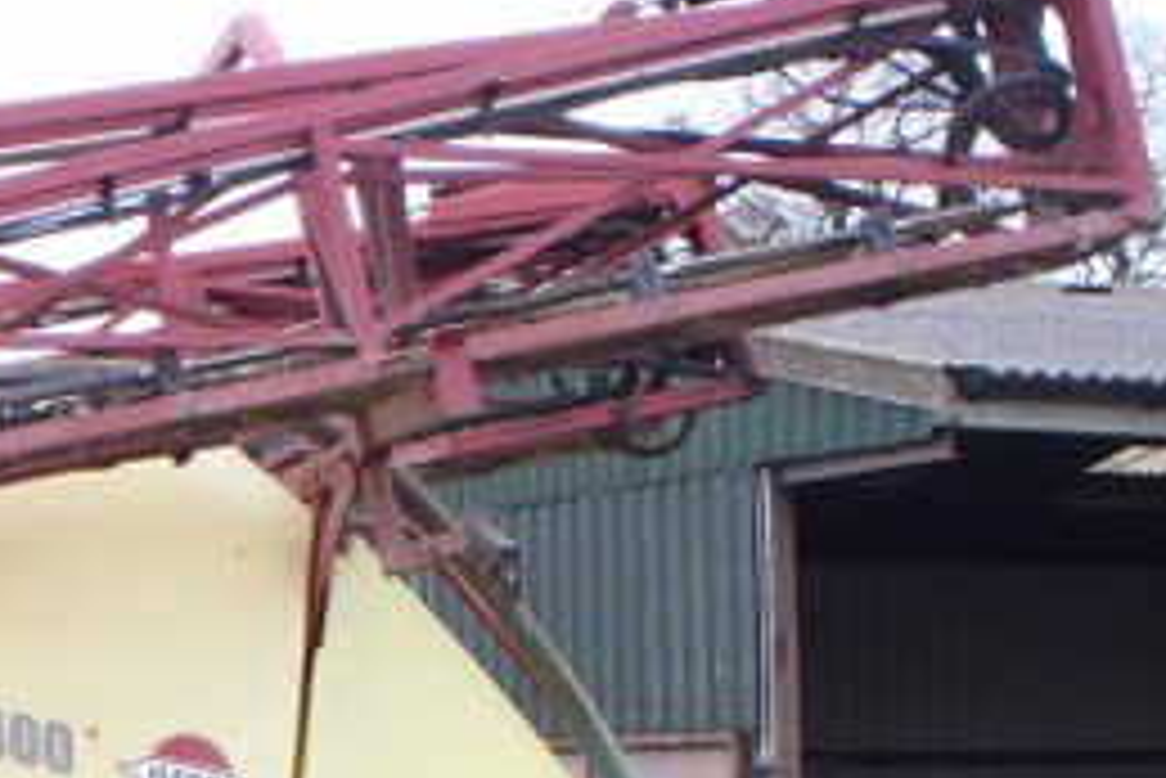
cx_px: -329
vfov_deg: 15.0
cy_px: 738
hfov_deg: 20.7
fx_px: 2917
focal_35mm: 90
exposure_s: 1/30
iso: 100
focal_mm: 5
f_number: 3.5
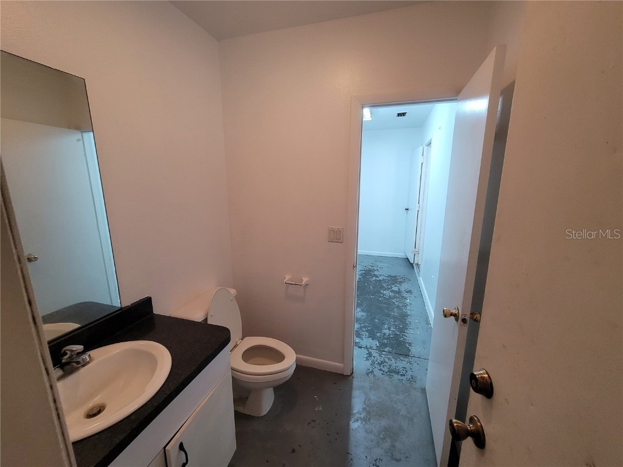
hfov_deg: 106.2
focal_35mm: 13
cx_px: 312
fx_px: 234
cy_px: 234
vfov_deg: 89.9
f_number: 2.2
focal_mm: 2.2
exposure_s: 1/60
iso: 320
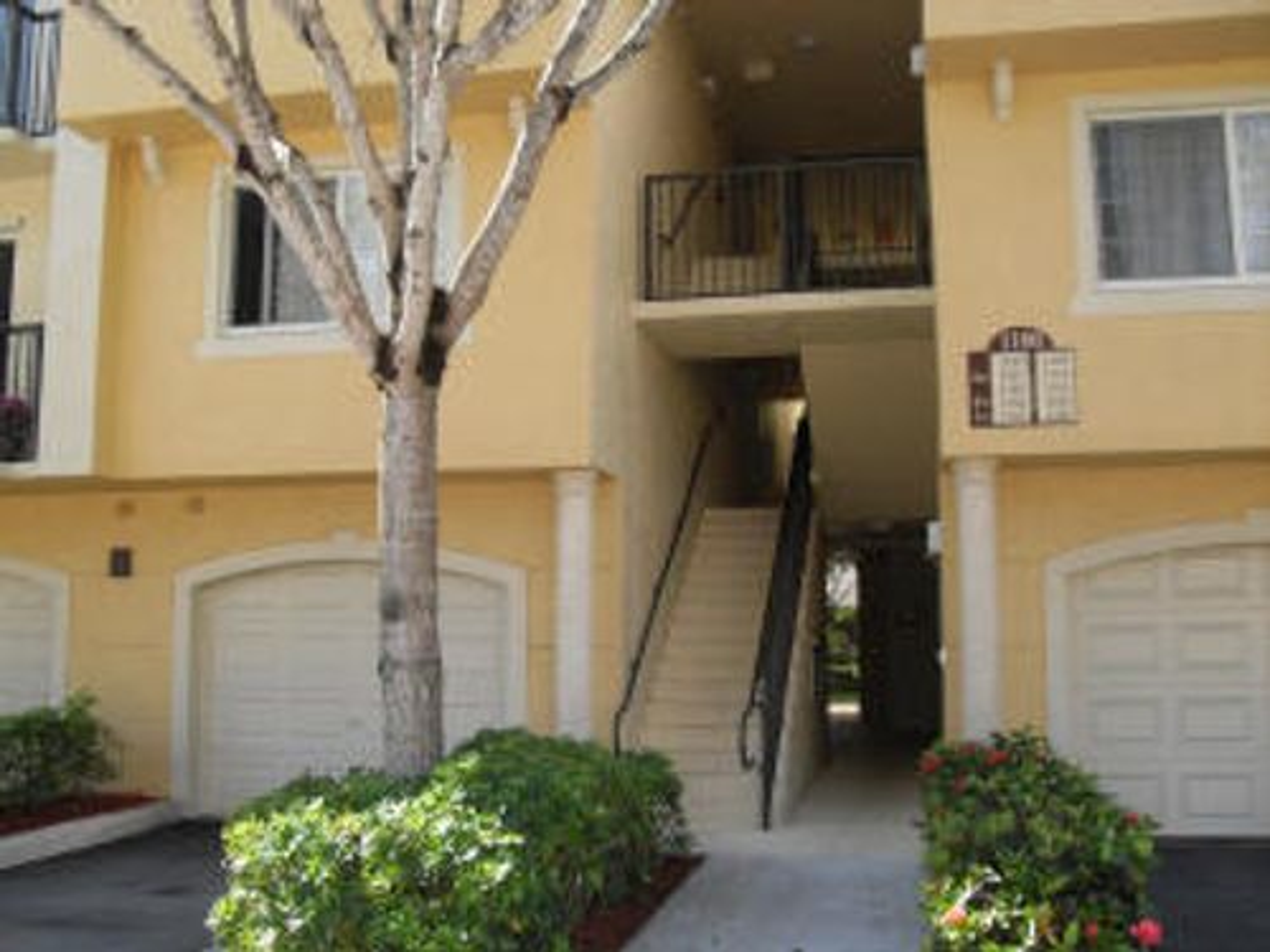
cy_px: 476
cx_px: 635
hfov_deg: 50.1
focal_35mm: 37
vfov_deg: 38.7
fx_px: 1357
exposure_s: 1/250
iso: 120
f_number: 2.8
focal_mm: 6.3
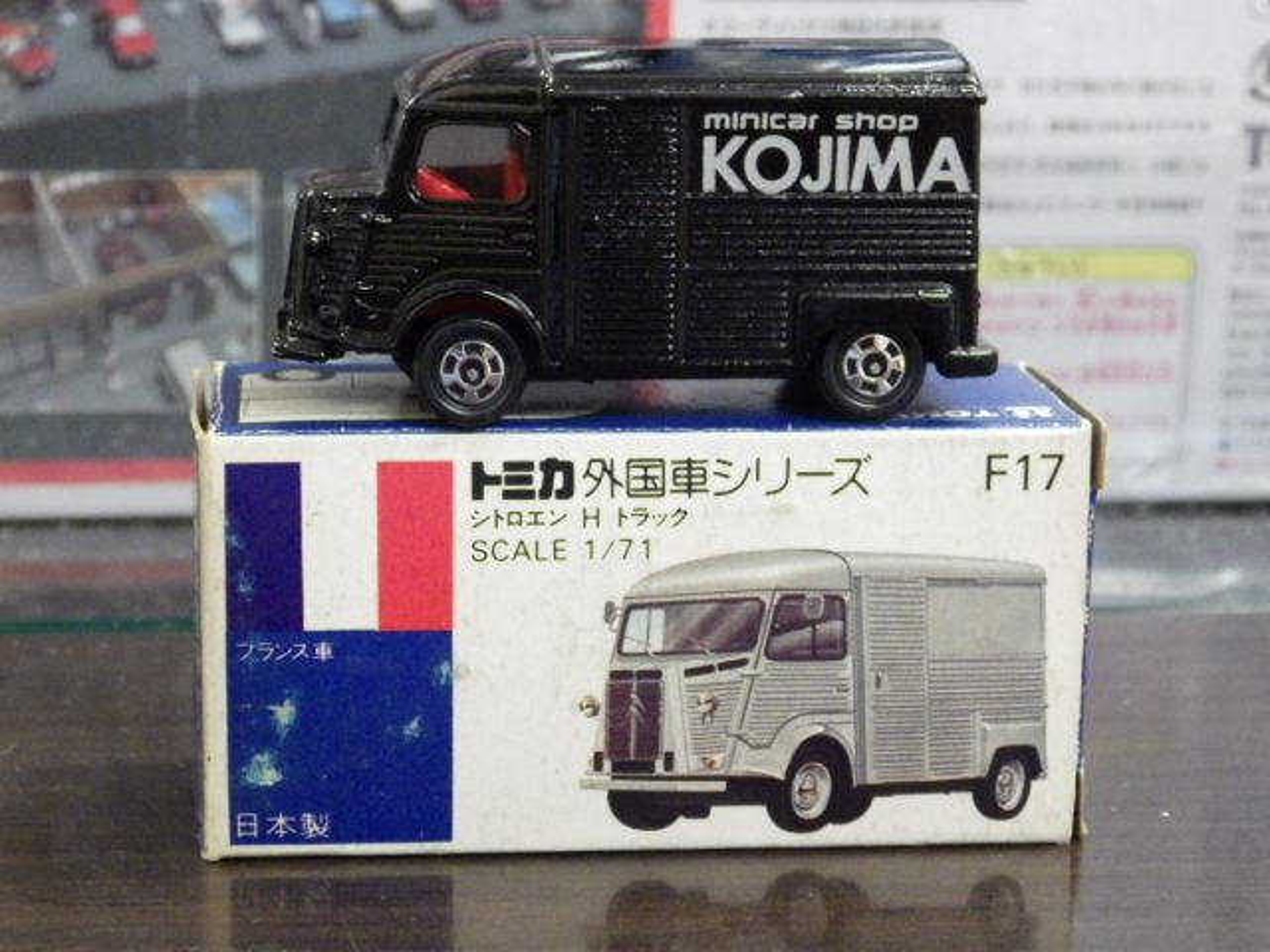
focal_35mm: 87
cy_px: 476
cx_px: 635
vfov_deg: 17.0
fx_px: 3192
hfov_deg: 22.5
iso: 1600
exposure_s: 1/30
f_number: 4.4
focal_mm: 15.6
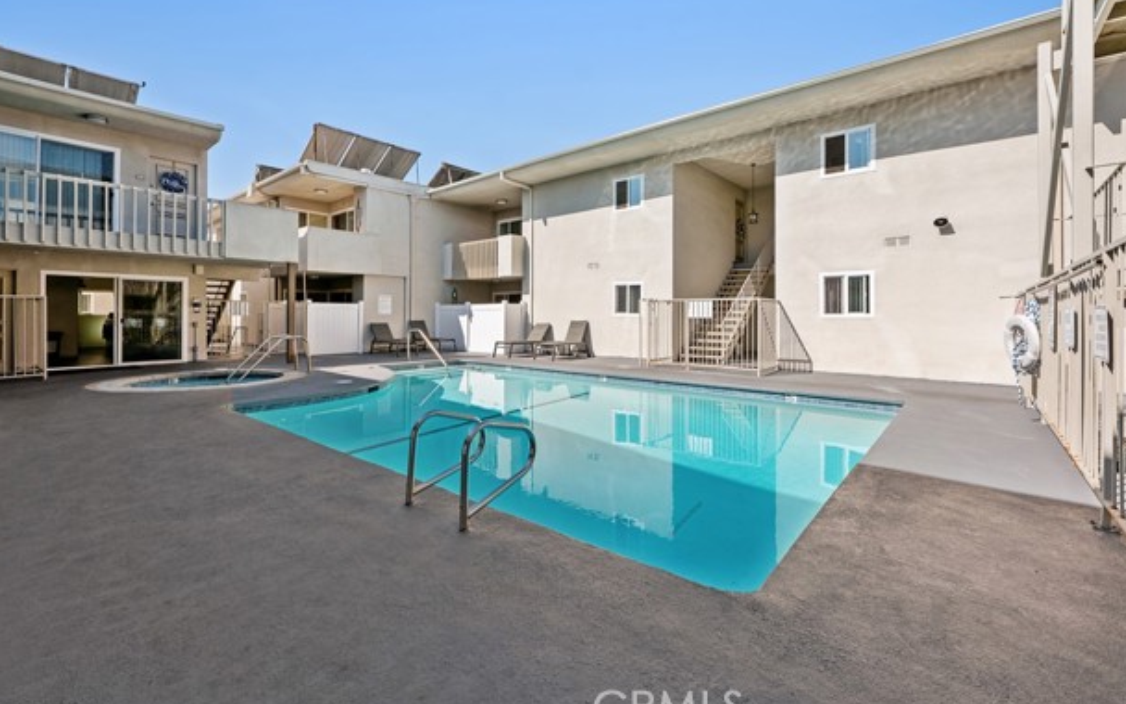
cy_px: 339
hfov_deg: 101.4
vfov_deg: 74.8
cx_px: 544
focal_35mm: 15
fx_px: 460
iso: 100
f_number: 9
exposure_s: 1/200
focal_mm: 14
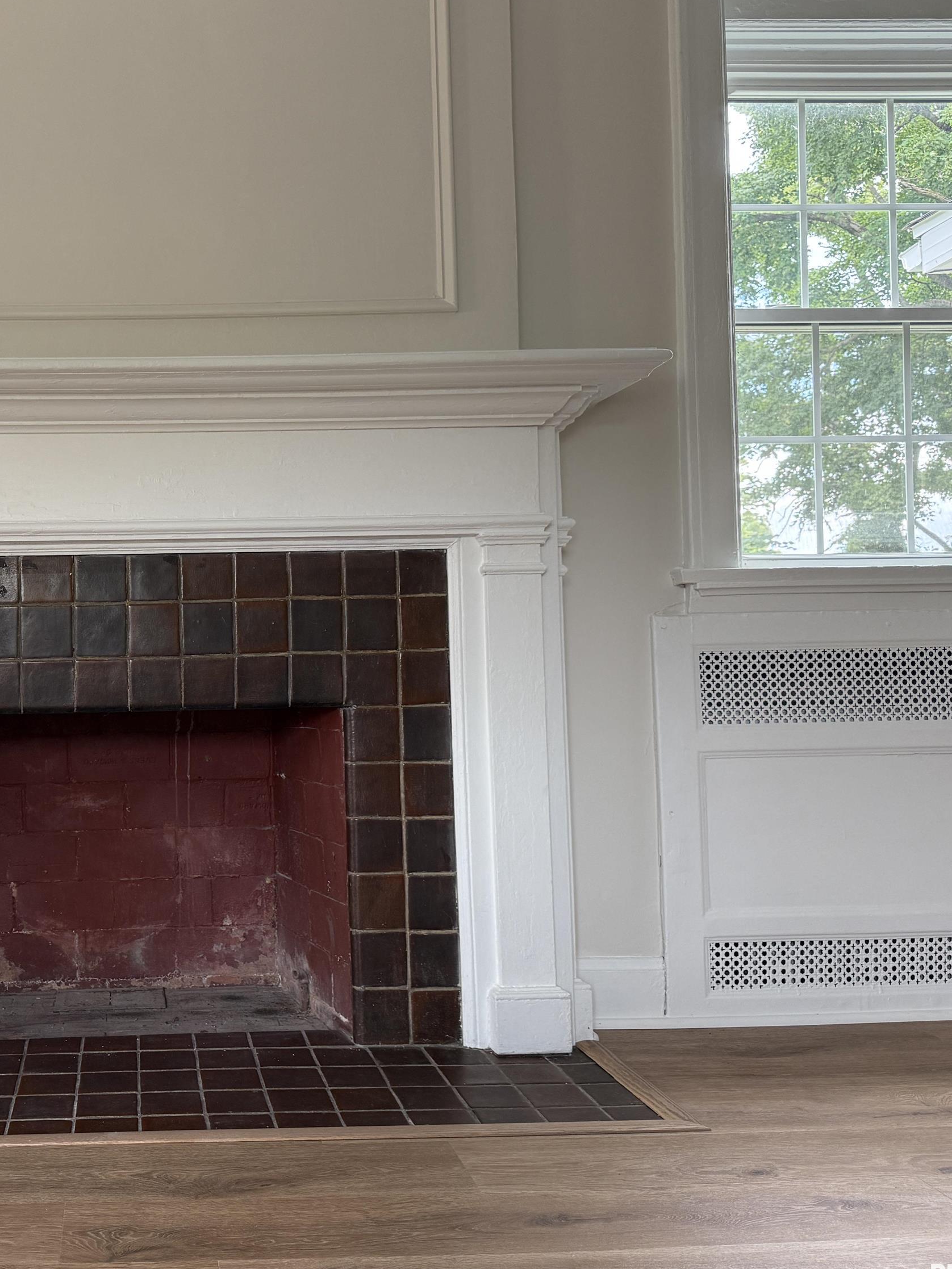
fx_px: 1210
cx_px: 145
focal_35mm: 33
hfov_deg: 40.5
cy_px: 638
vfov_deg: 55.3
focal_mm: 6.76
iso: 160
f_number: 1.78
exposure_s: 1/146
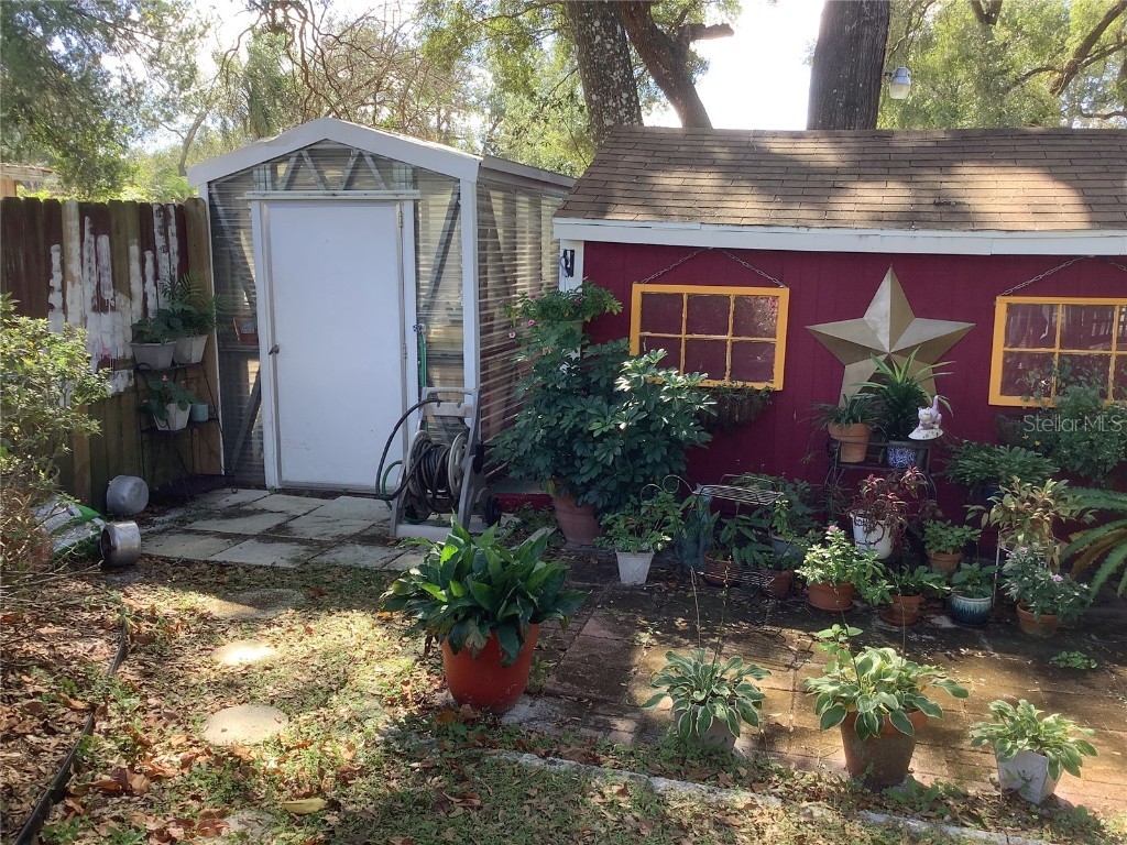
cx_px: 564
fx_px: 1009
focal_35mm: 31
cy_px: 422
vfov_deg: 45.4
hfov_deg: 58.4
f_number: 2.4
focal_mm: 3.3
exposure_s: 1/100
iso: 32
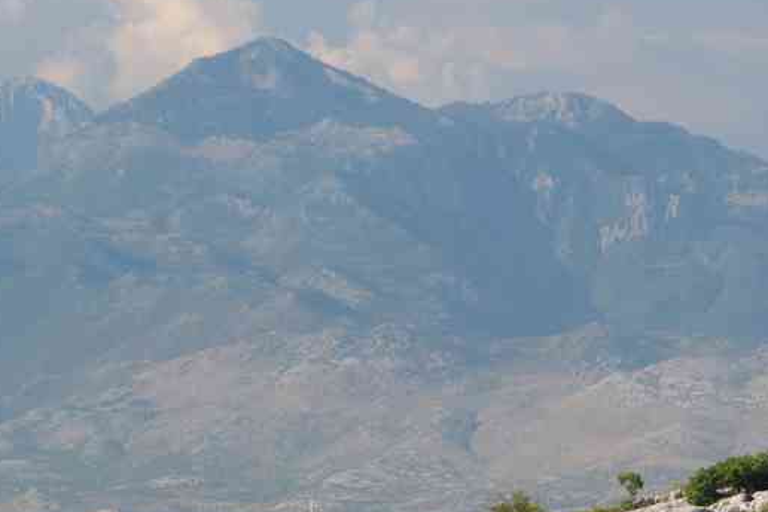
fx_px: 5738
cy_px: 380
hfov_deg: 7.6
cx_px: 161
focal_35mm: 269
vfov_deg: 5.1
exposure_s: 1/125
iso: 400
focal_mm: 92.5
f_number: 8
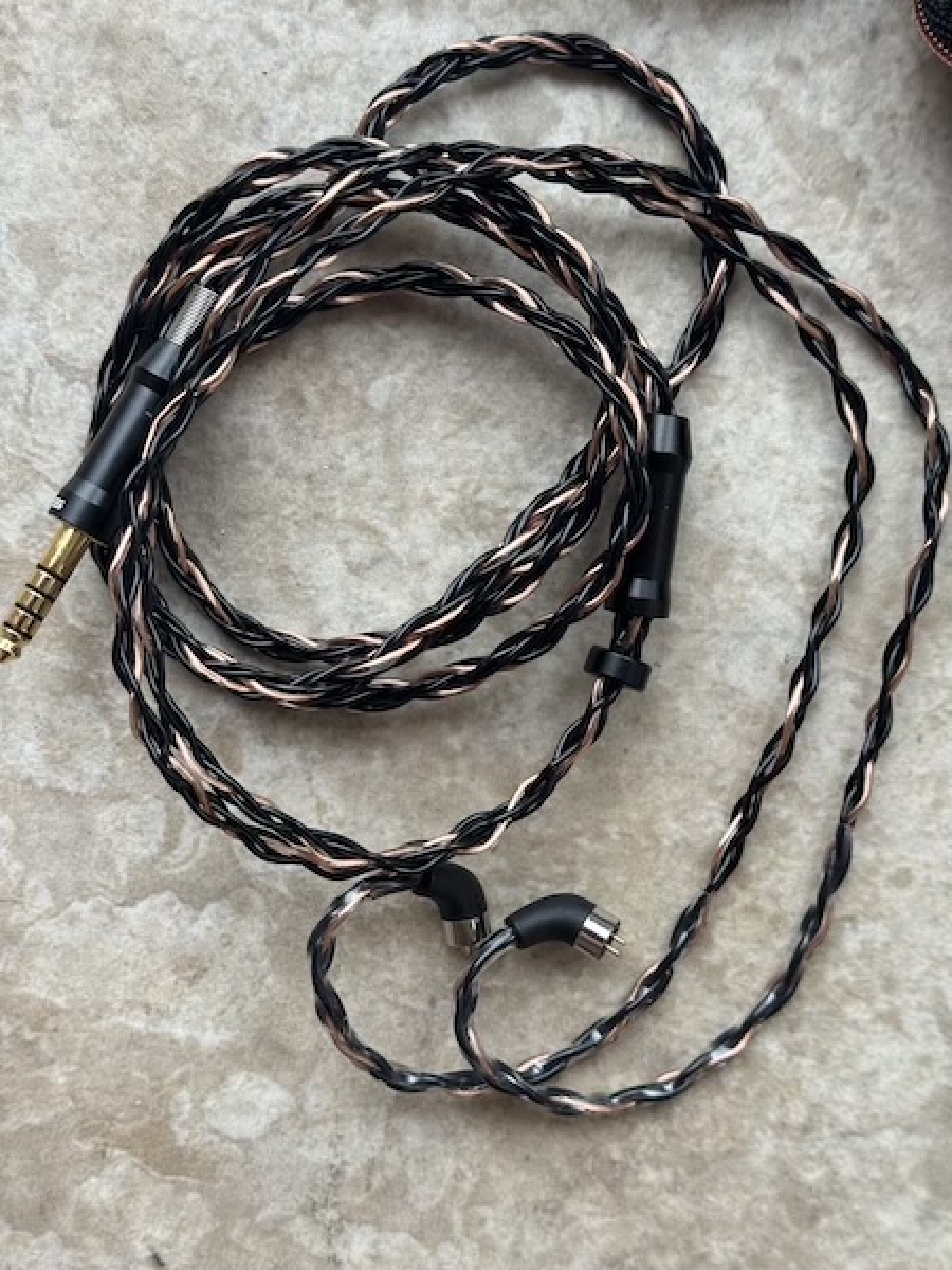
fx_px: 1760
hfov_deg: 30.3
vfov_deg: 39.7
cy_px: 635
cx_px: 476
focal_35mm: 48
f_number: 1.78
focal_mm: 6.76
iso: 80
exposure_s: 1/100
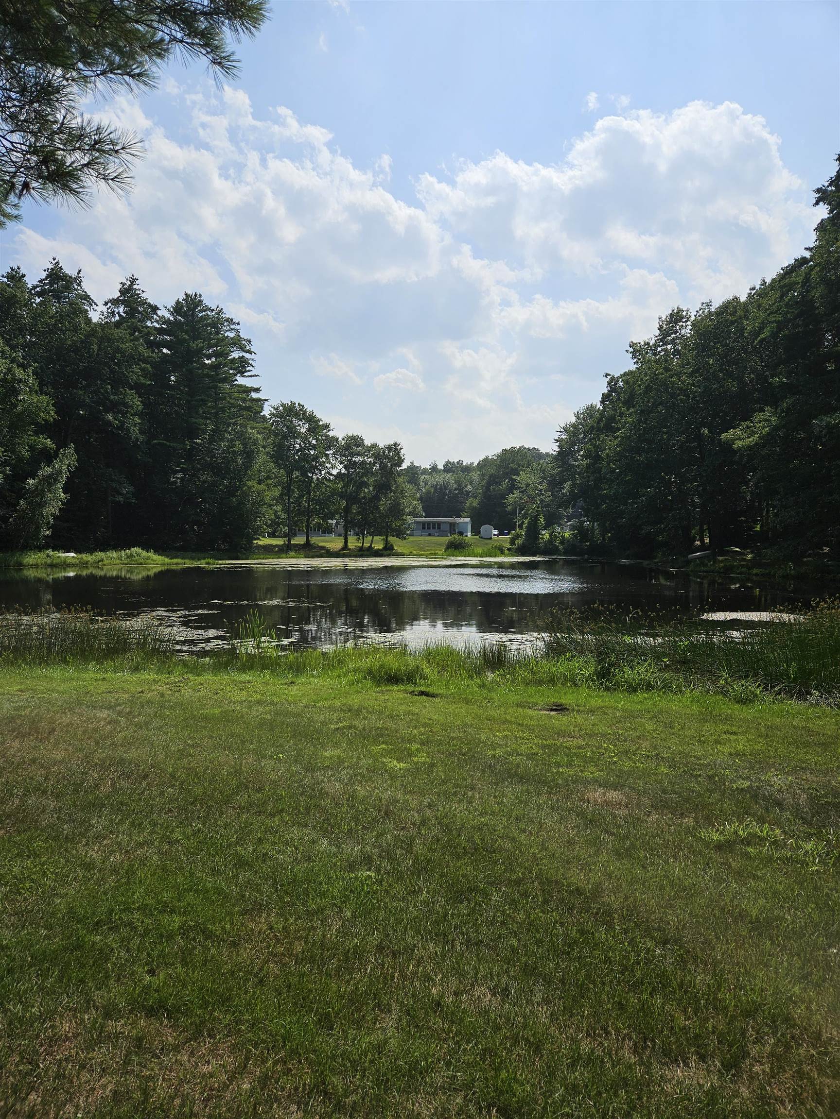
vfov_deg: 73.9
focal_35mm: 23
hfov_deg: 58.9
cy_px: 560
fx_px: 744
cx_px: 420
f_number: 1.8
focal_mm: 5.4
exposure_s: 1/4373
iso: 25
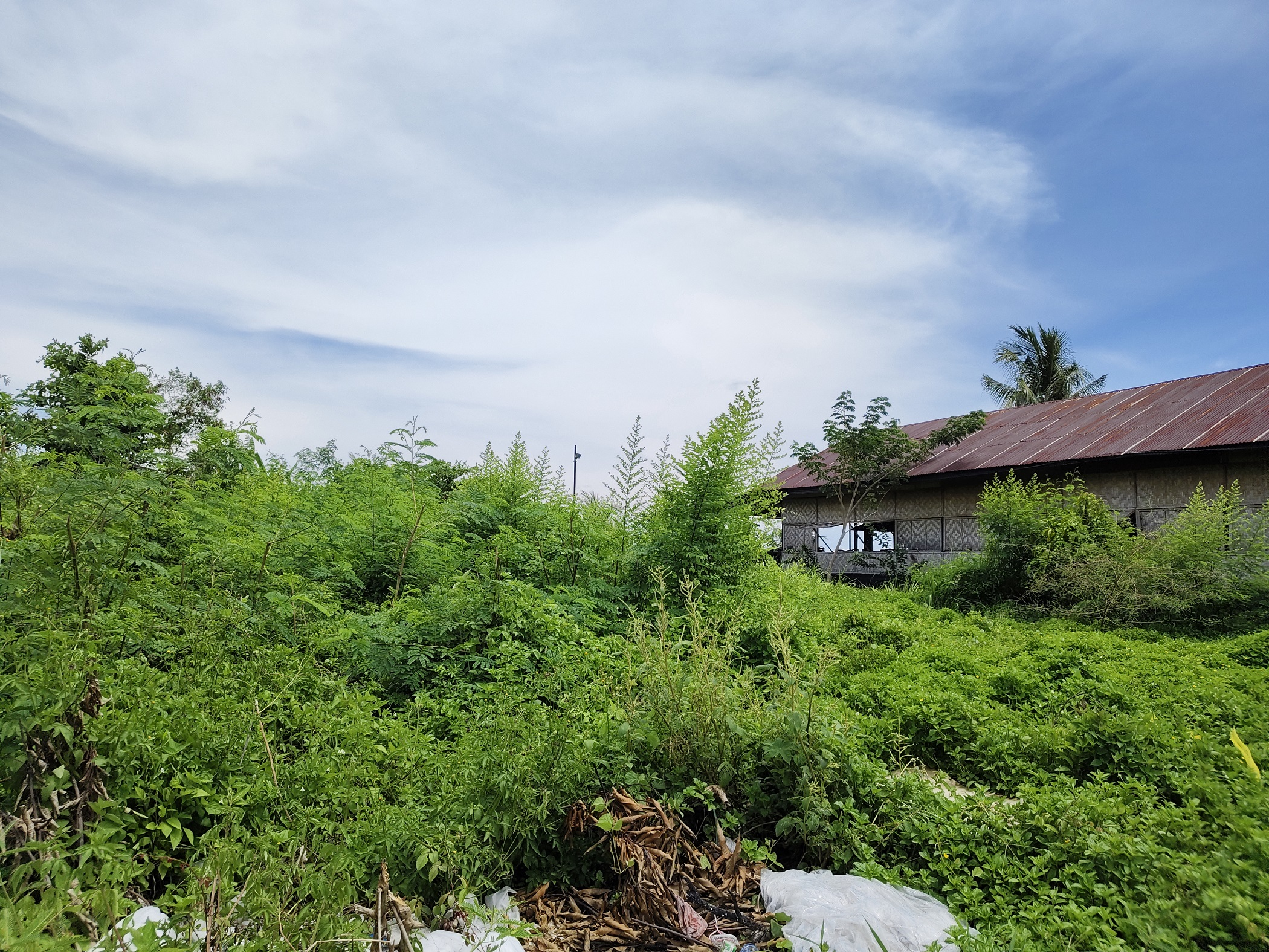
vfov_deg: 56.8
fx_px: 880
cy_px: 476
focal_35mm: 24
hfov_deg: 71.6
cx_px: 634
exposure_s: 1/917
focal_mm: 5.56
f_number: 1.88
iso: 50
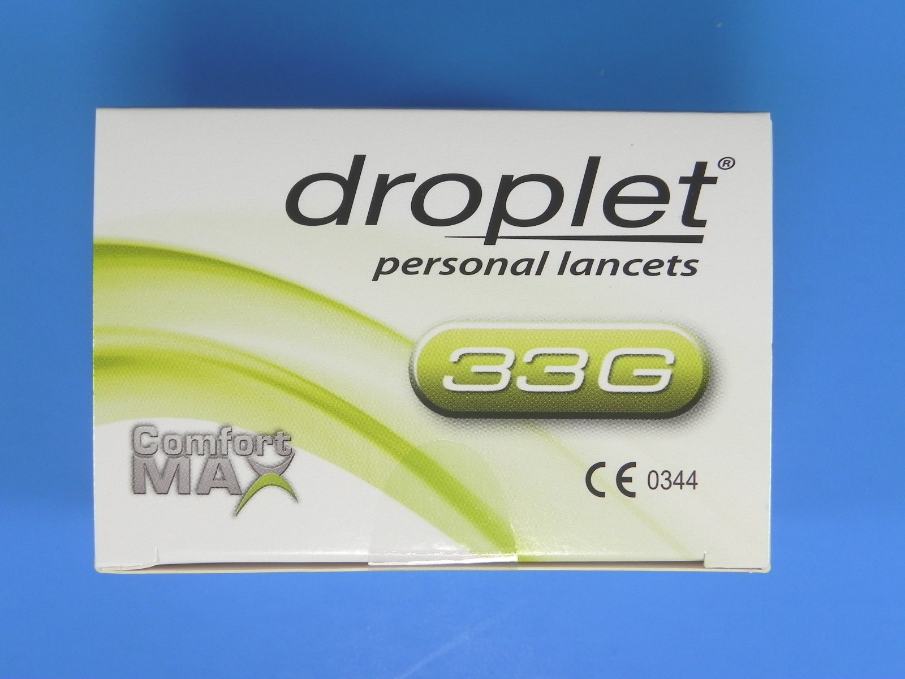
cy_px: 340
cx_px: 452
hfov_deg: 41.2
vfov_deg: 31.5
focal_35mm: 46
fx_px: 1203
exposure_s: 1/112
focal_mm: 8.2
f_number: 4
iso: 160
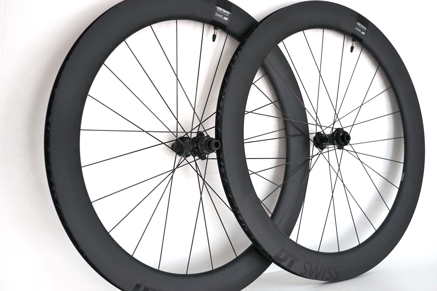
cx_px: 218
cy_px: 146
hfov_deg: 37.5
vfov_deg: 25.5
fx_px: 643
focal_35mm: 53
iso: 1000
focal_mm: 53
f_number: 5
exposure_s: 1/160
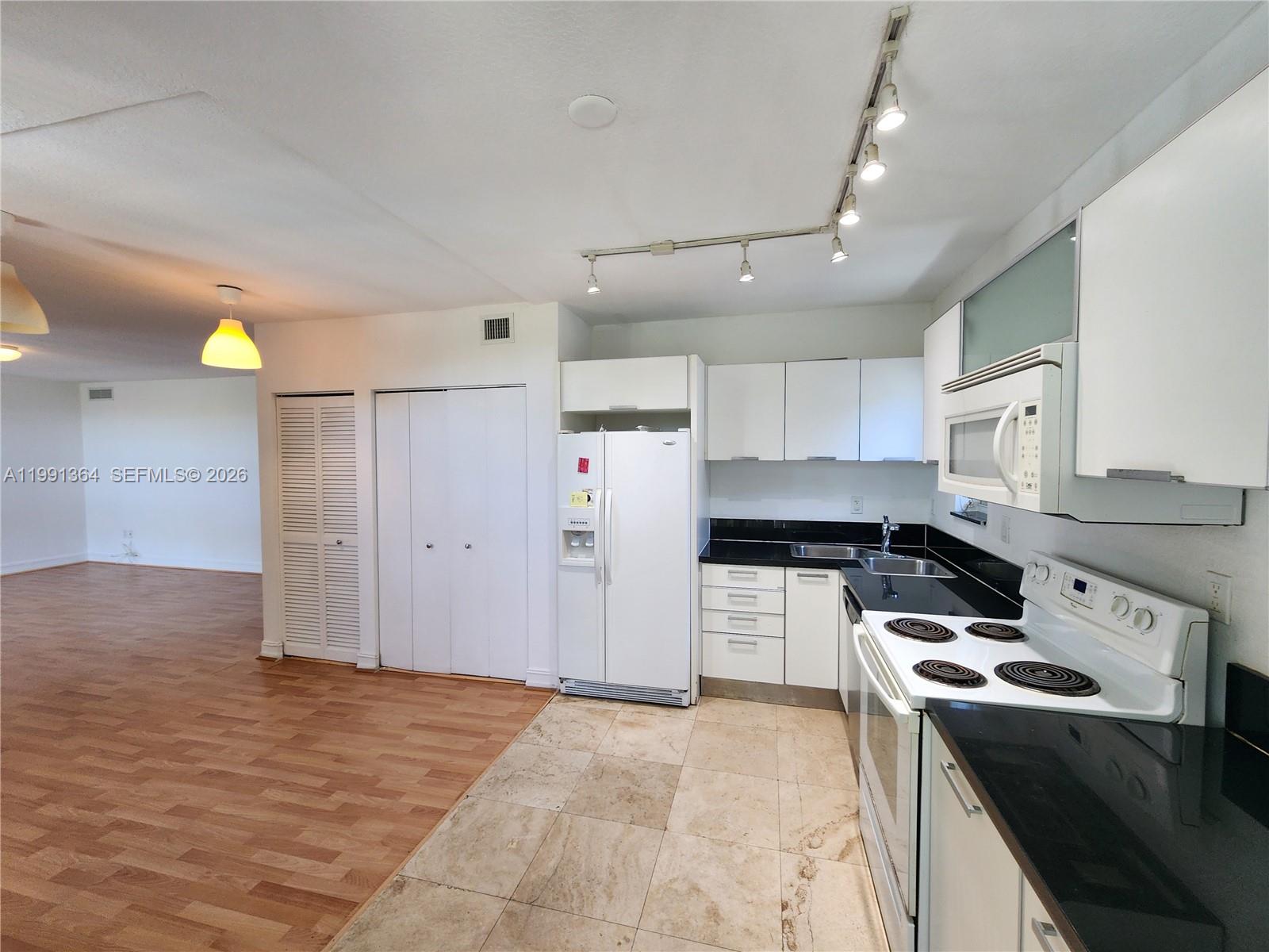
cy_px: 476
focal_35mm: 13
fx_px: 477
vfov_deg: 89.9
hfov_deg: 106.2
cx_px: 634
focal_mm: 2.2
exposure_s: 1/60
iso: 125
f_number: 2.2
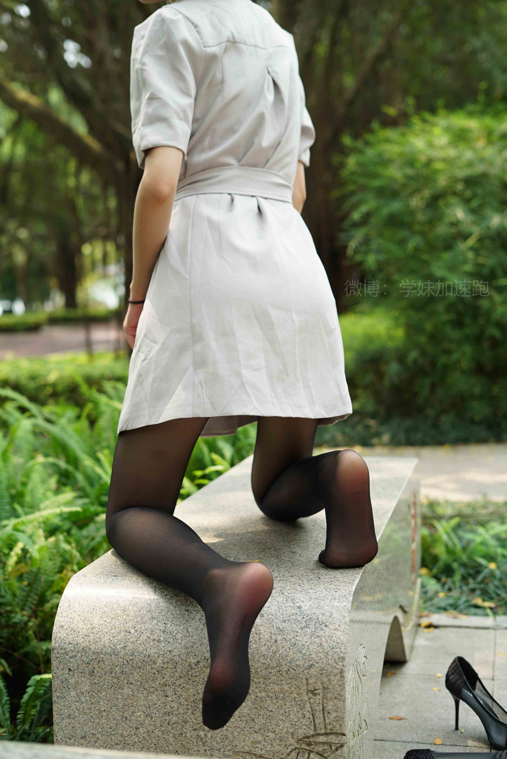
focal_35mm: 50
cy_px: 380
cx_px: 254
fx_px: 1055
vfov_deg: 39.6
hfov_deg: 27.0
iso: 100
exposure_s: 1/160
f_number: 3.2
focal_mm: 50
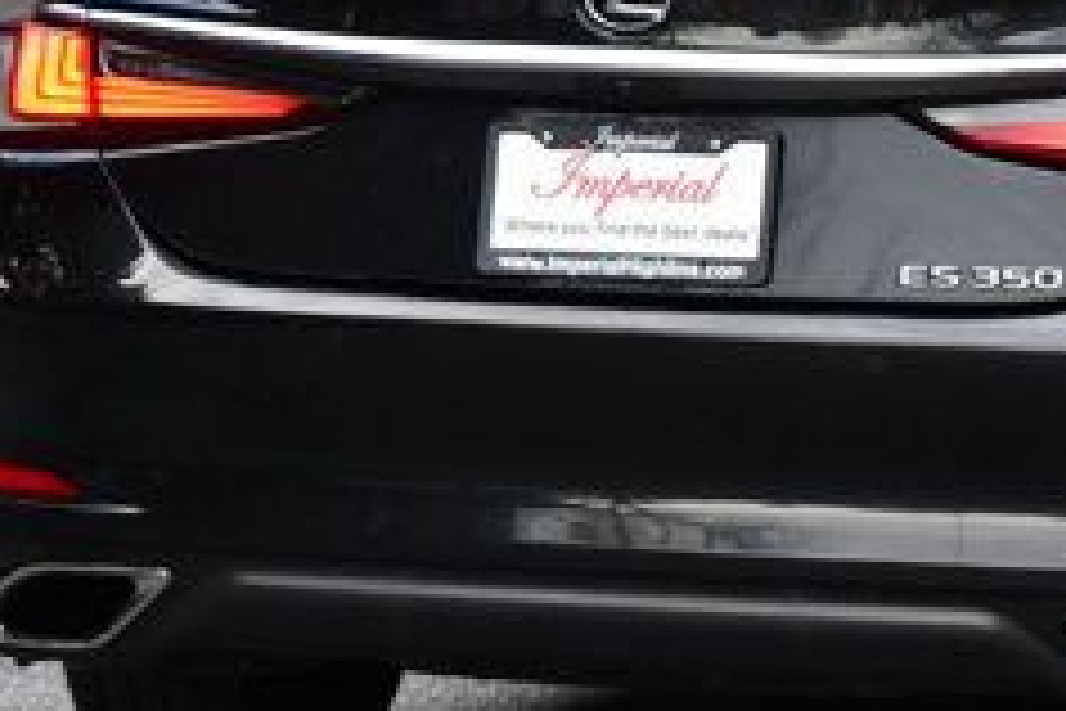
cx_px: 1062
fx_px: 9356
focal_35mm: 316
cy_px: 74
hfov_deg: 6.5
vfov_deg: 4.3
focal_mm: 78
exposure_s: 1/250
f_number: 4.8
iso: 720
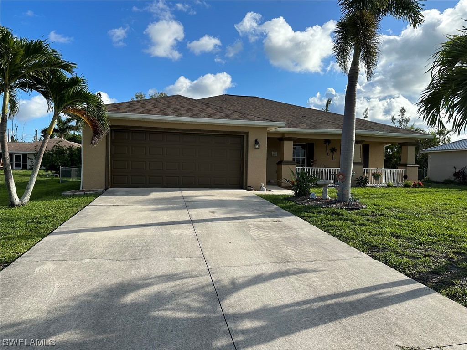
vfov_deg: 56.8
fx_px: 324
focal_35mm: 24
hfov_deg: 71.6
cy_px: 175
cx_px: 234
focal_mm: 6.86
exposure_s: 1/4184
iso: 80
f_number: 1.78
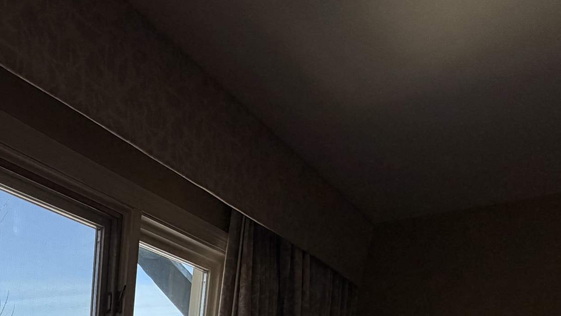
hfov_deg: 45.7
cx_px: 20
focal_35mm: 38
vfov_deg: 23.2
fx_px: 565
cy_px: 506
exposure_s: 1/502
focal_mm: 2.22
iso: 64
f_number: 2.2
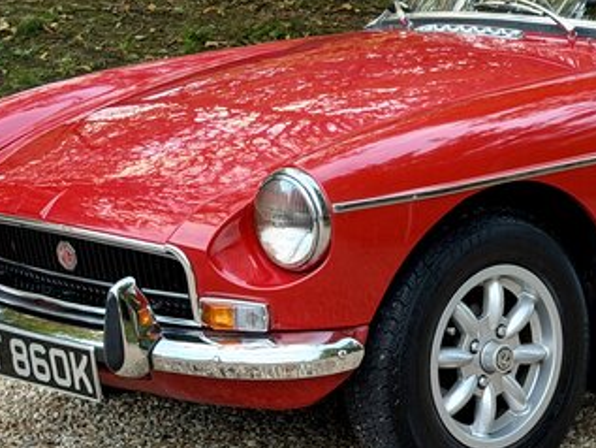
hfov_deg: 16.0
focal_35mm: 121
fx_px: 2084
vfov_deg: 12.2
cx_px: 575
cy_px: 307
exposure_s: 1/60
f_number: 1.78
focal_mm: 6.76
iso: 100
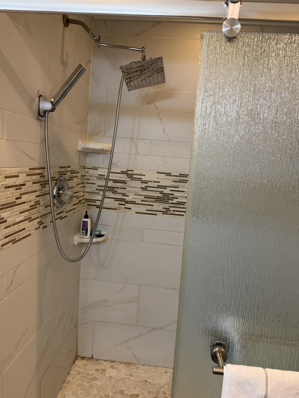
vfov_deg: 71.6
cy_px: 199
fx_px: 276
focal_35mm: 24
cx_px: 150
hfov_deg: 56.8
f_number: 1.78
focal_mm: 6.76
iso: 200
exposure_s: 1/60
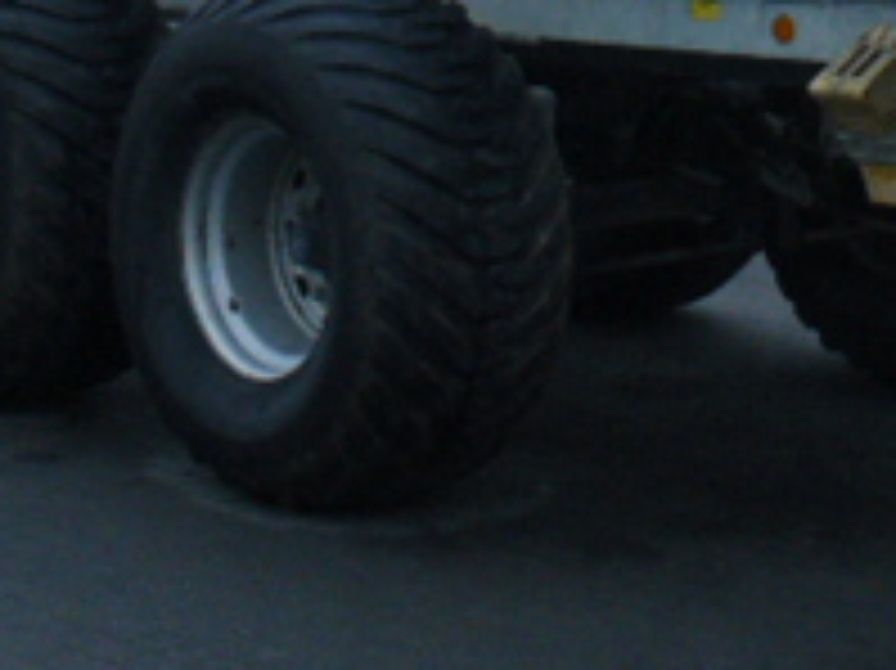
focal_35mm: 116
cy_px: -117
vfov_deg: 12.5
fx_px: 3001
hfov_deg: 16.3
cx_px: 1090
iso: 100
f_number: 2.8
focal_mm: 6
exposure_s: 1/60
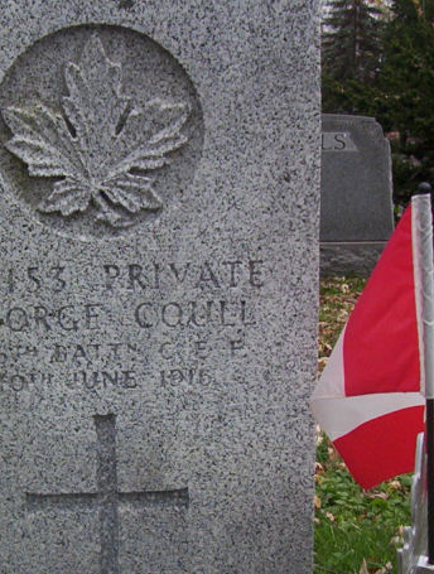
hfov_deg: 19.7
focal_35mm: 75
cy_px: 377
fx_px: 1247
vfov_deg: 25.8
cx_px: 168
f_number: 2.73
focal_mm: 5.77
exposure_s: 1/521
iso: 100
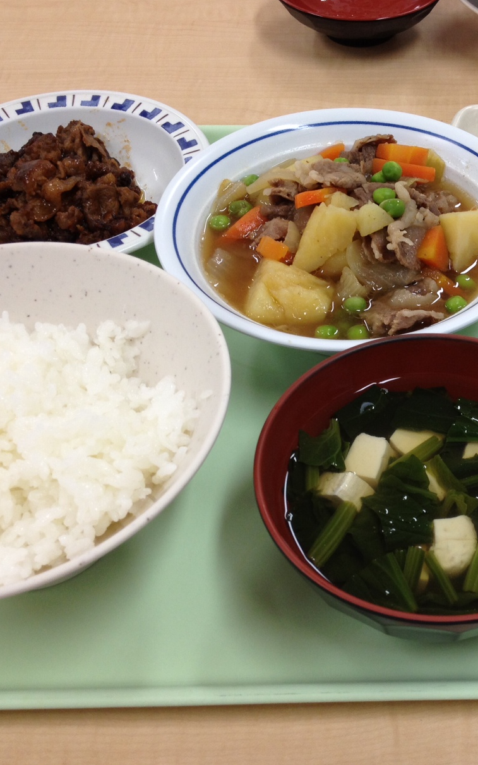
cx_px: 400
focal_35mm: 50
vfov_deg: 40.3
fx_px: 1042
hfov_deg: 25.3
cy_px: 382
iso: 64
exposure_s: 1/40
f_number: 2.4
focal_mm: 4.28
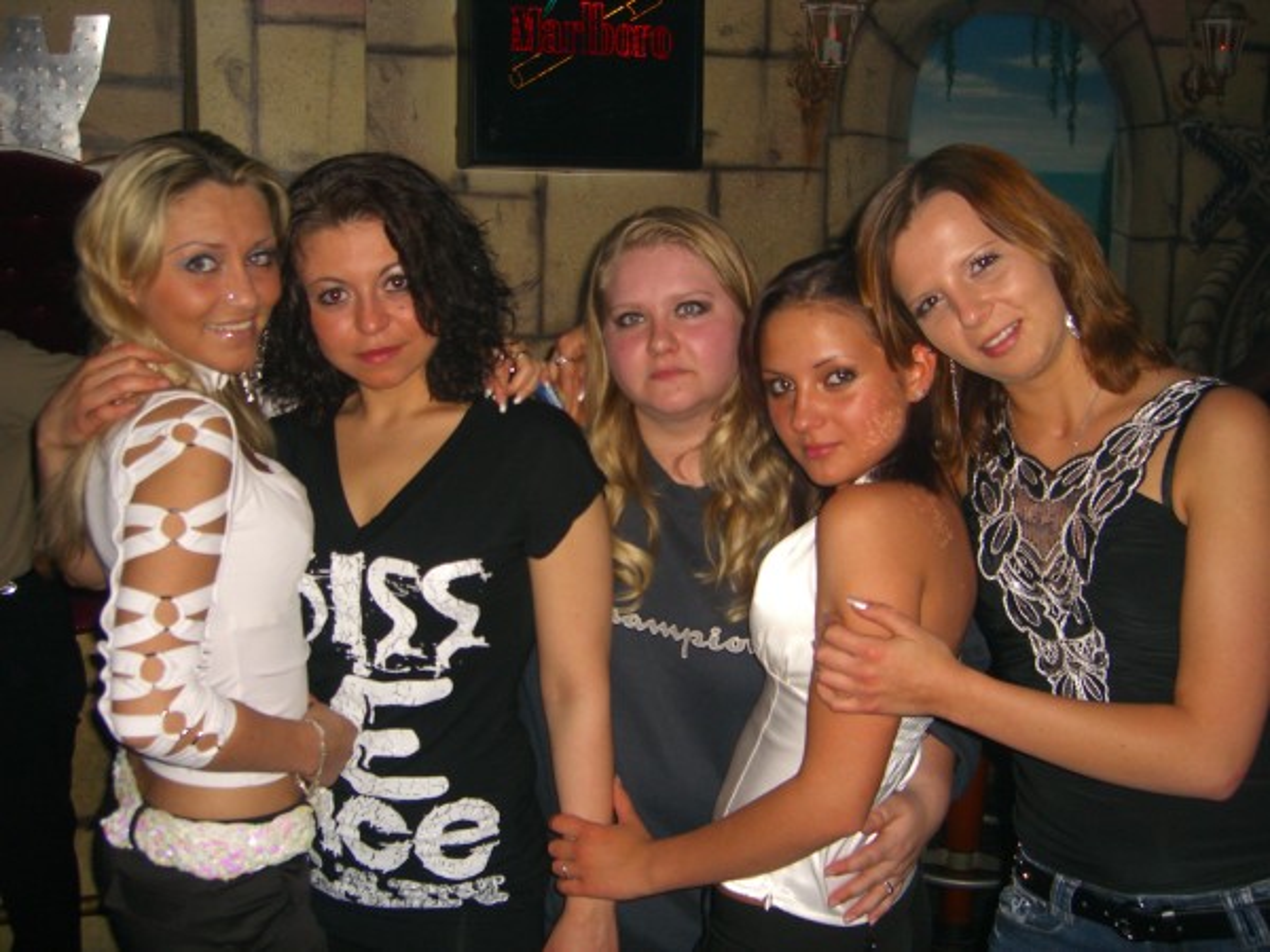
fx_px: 1394
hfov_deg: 49.0
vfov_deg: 37.7
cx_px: 635
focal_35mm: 38
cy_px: 476
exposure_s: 1/60
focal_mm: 7.9
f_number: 2.8
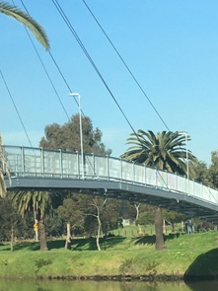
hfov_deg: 11.6
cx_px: 50
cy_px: 161
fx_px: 1067
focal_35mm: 127
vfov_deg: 15.5
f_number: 2.2
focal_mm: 4.15
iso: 25
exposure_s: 1/938
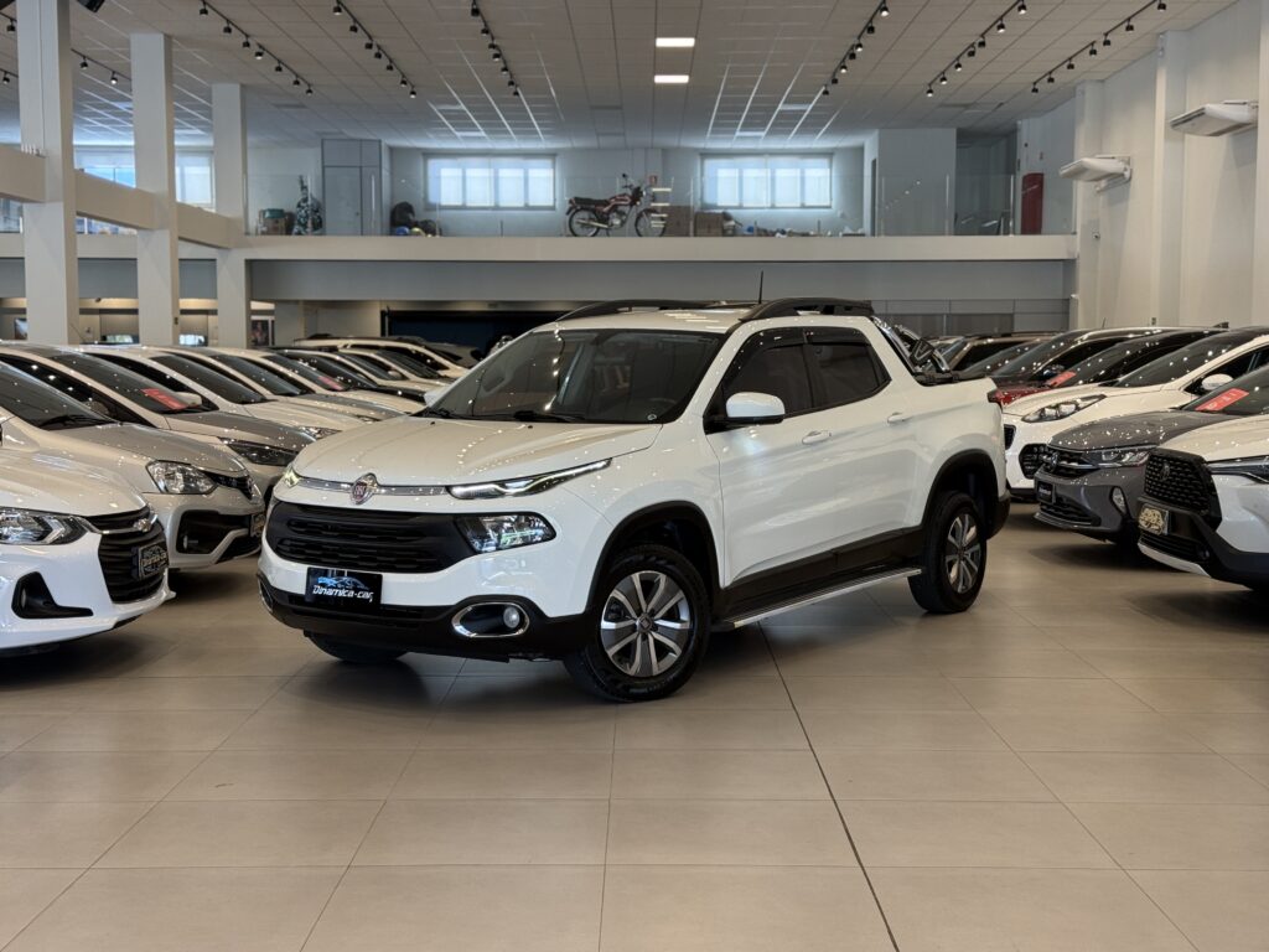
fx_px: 1760
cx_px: 634
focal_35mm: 48
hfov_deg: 39.7
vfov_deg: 30.3
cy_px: 476
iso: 64
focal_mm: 6.76
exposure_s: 1/60
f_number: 1.78
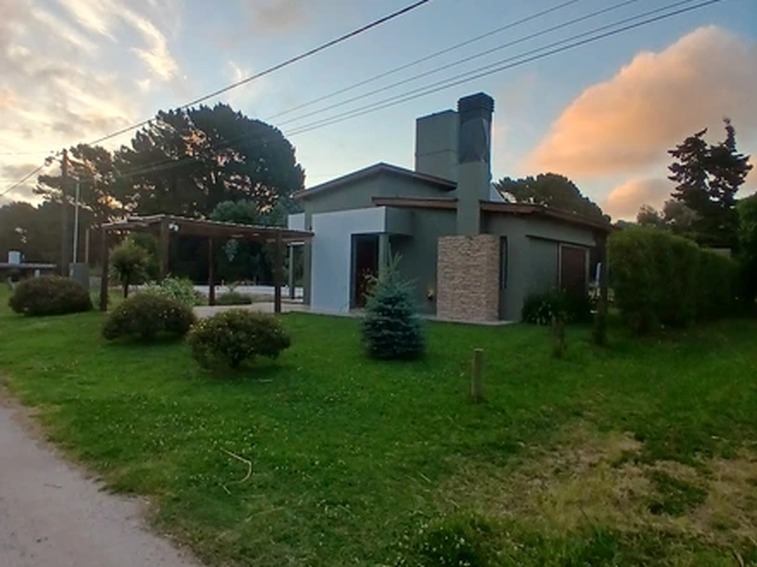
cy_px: 284
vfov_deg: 74.7
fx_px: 372
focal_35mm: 17
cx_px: 378
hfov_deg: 91.0
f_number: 2.2
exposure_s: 1/186
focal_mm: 1.4
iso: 50
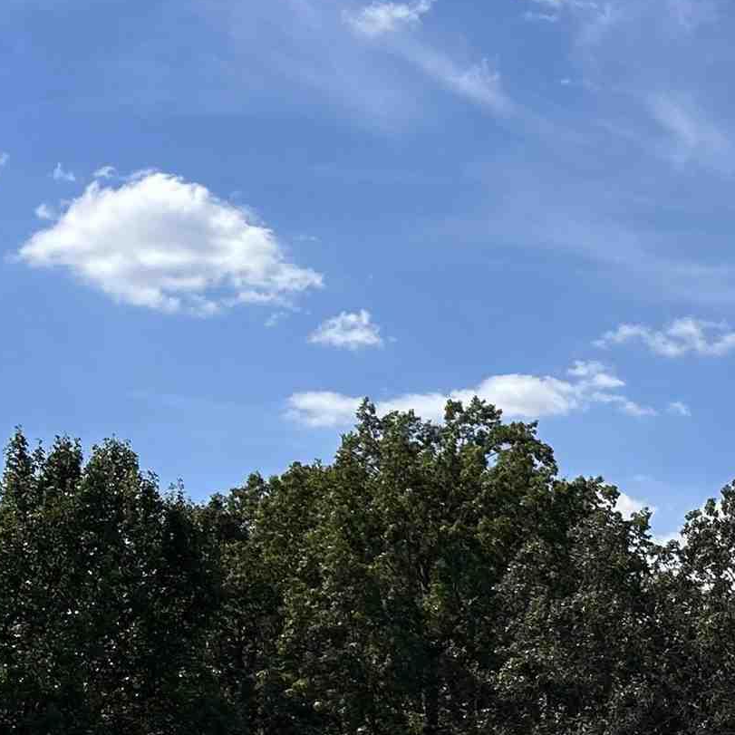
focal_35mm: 87
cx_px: 1162
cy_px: 771
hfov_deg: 17.5
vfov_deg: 19.3
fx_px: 2090
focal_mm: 5.7
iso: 50
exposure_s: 1/3831
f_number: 1.5
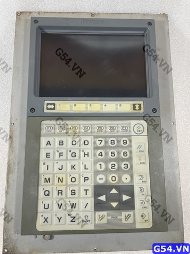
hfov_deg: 53.1
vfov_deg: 67.3
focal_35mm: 26
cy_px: 127
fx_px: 190
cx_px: 95
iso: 100
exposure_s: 1/100
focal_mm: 4.2
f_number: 1.6
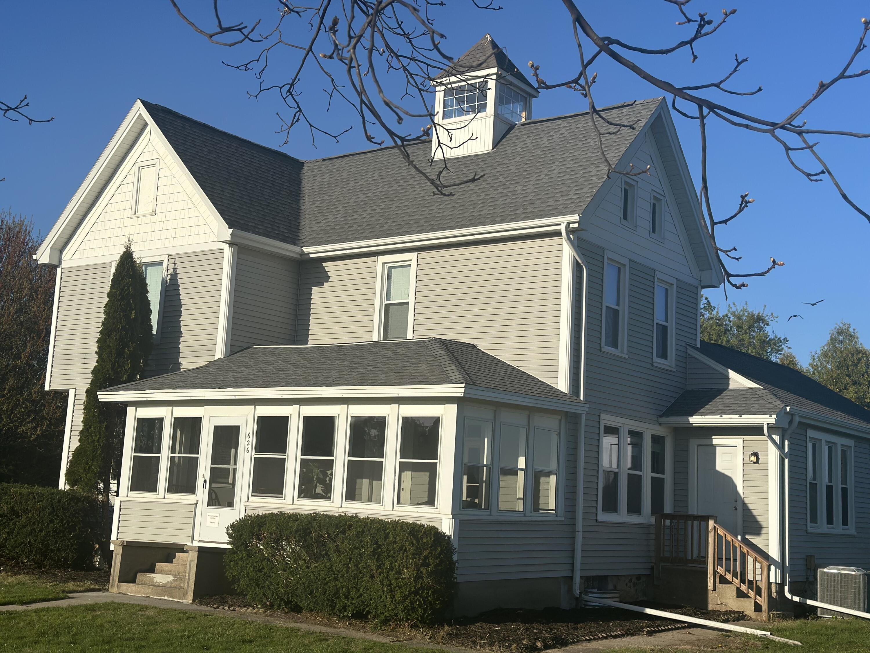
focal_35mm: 48
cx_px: 435
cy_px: 326
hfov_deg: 39.7
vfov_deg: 30.3
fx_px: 1206
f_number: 1.78
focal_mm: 6.86
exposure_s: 1/8197
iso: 100
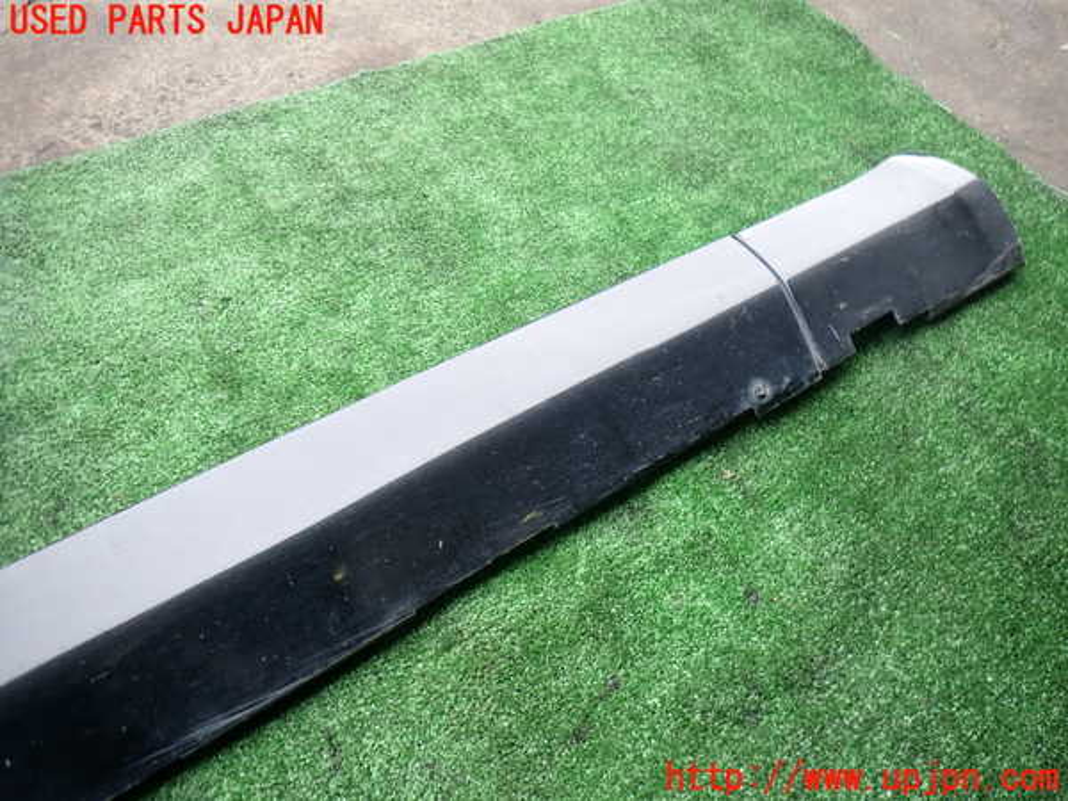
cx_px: 534
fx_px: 771
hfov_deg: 69.4
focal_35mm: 25
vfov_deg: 54.9
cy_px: 400
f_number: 2
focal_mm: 4.5
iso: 100
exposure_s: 1/125
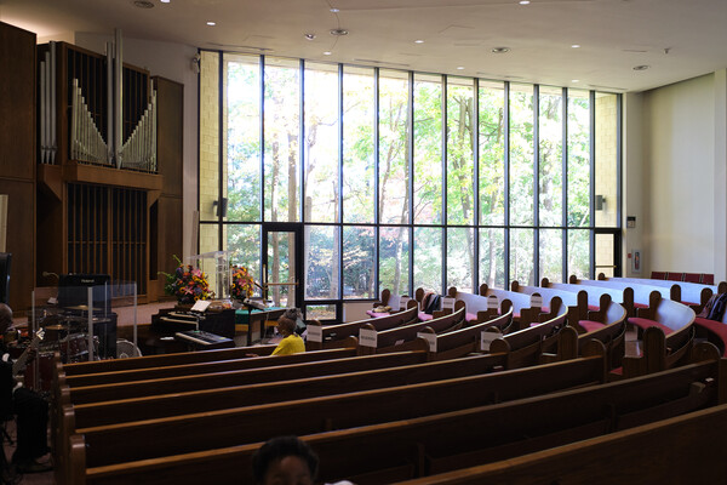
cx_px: 364
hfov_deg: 54.4
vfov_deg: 37.9
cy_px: 242
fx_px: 707
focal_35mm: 35
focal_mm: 23
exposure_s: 1/160
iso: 2000
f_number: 2.8
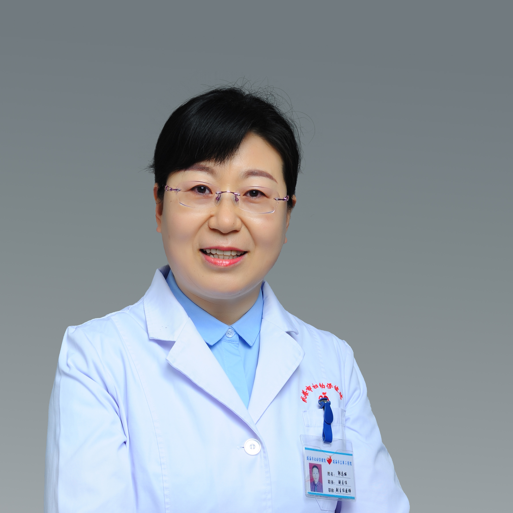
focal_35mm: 78
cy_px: 416
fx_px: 1308
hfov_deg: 22.2
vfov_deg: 21.9
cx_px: 238
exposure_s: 1/160
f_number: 7.1
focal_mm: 50
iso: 200
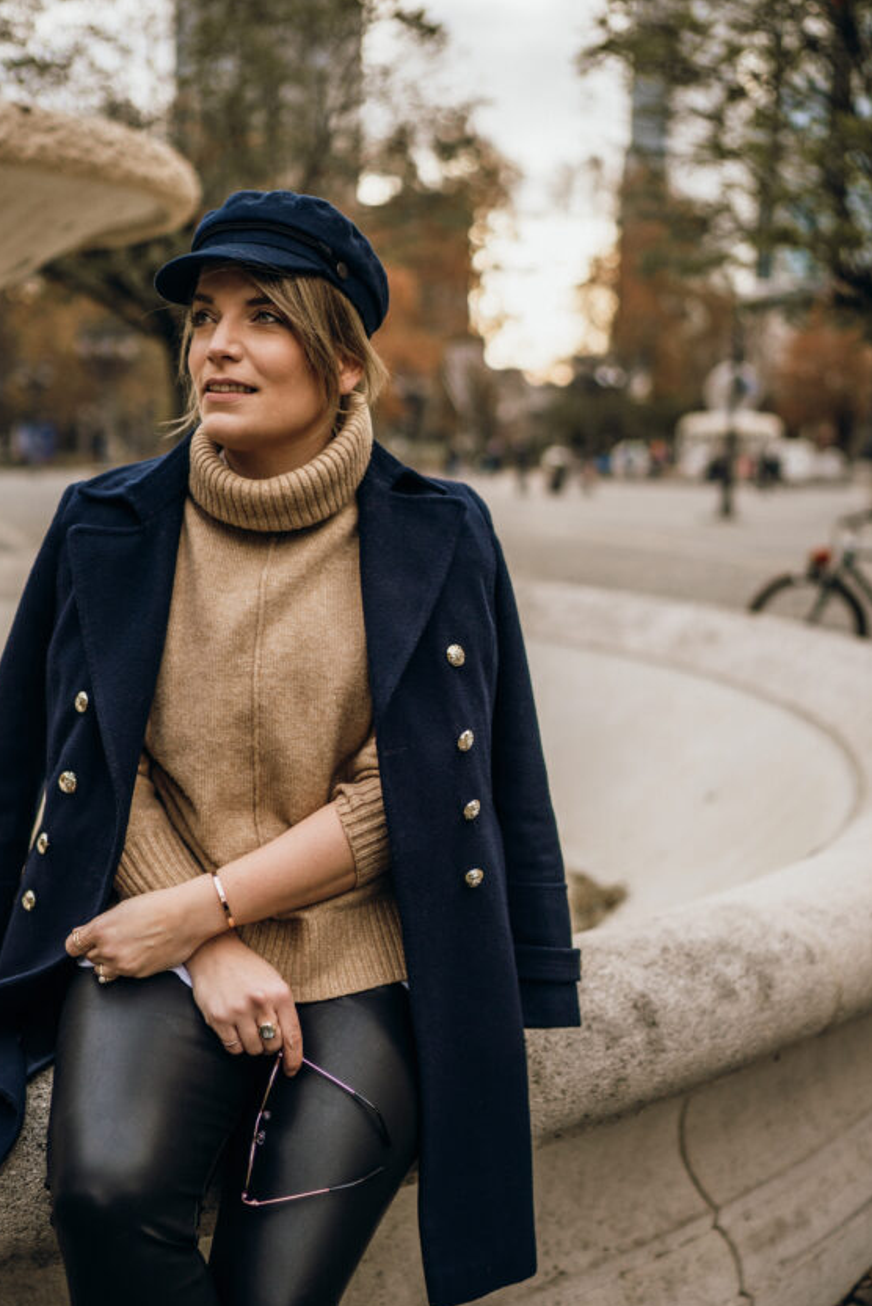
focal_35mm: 43
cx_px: 351
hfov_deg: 31.1
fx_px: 1561
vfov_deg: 45.4
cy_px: 687
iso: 250
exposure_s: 1/1000
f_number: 1.6
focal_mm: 35
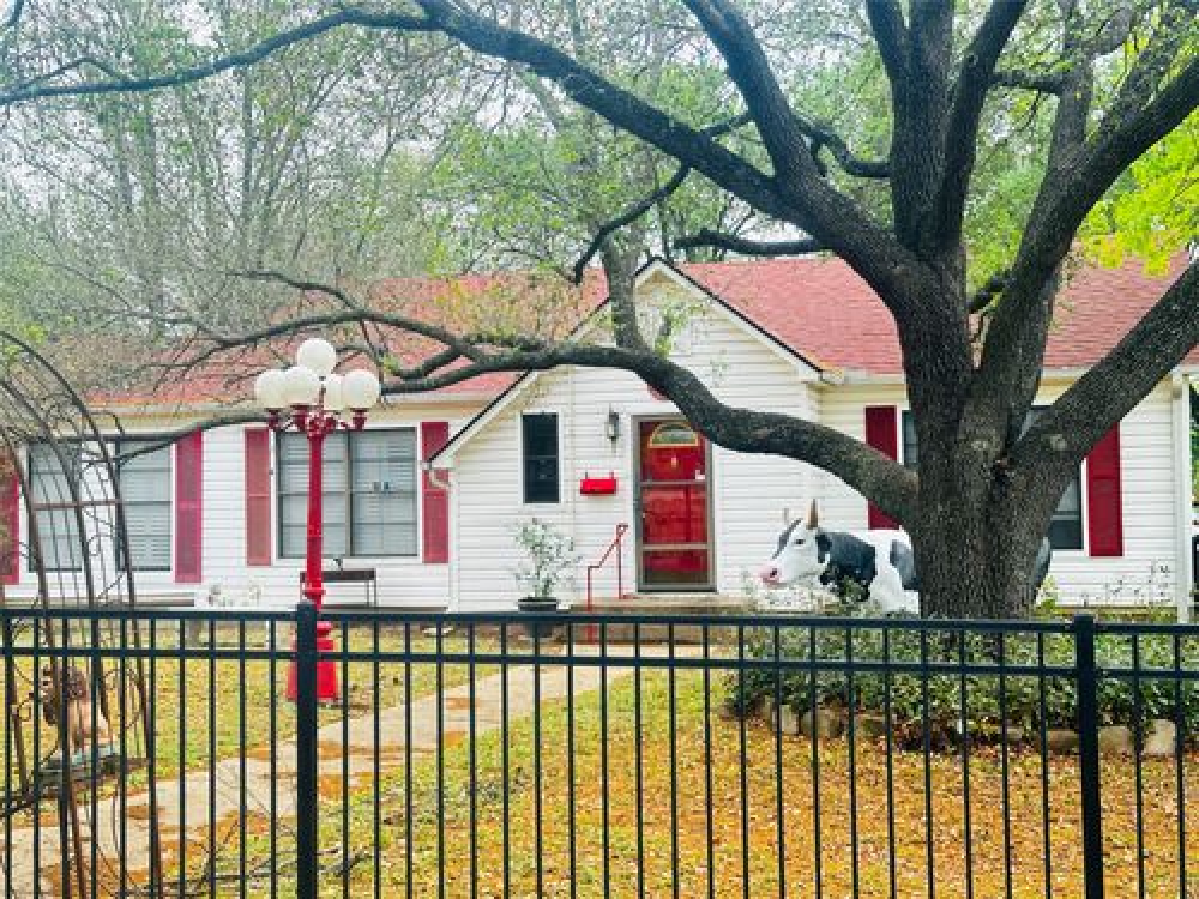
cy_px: 450
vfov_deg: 30.3
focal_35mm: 48
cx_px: 600
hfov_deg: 39.7
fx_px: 1663
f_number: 1.78
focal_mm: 6.86
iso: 64
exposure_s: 1/458
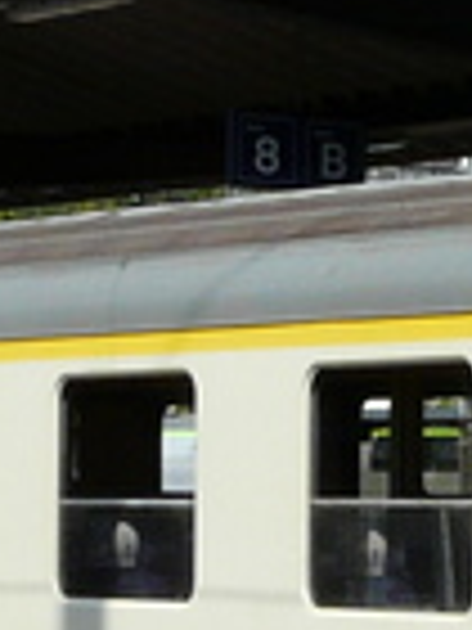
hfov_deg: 6.4
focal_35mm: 222
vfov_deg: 8.9
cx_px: 1151
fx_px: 4036
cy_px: 572
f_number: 5.6
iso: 100
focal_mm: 5
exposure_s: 1/400
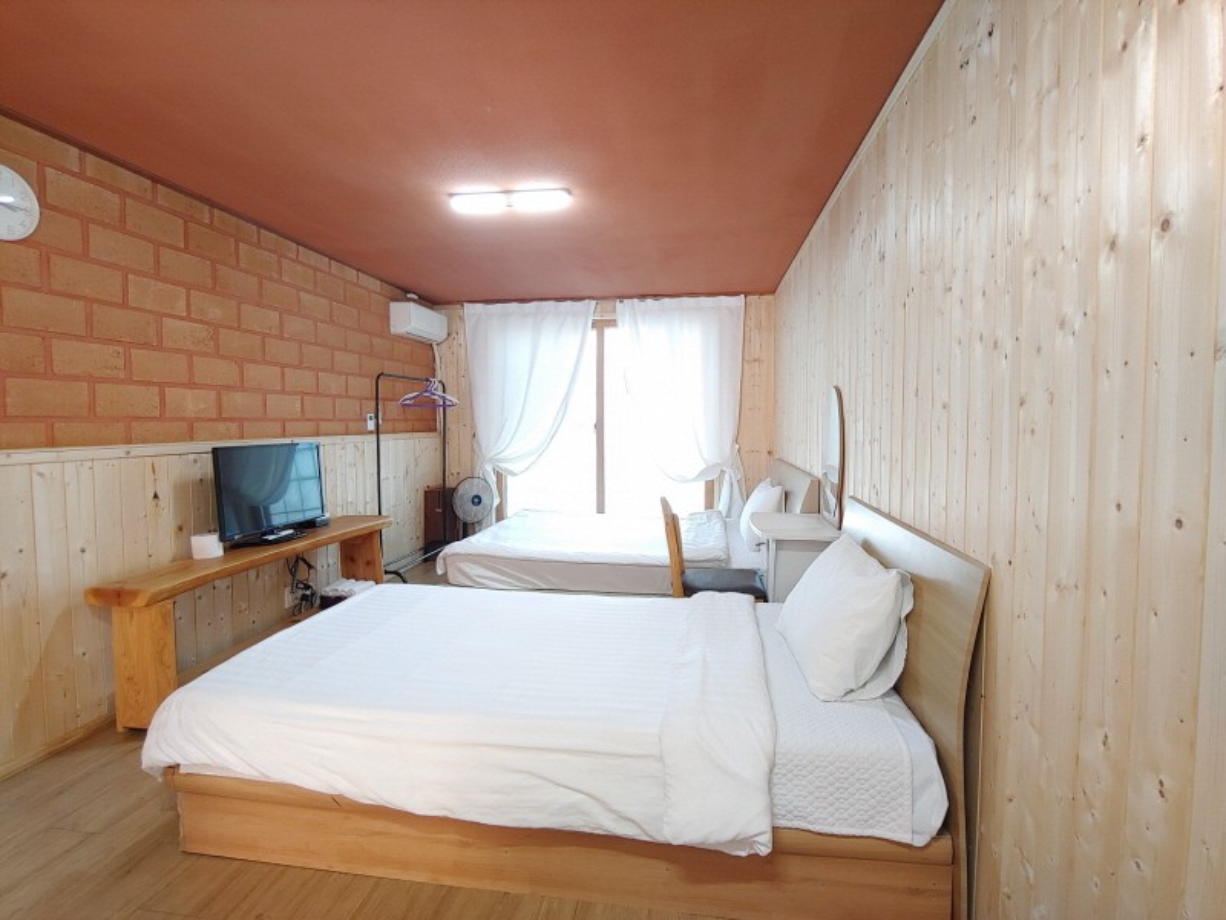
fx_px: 567
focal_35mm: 16
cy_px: 460
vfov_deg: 78.1
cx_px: 613
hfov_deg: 94.5
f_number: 1.9
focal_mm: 2.18
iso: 250
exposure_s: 1/24
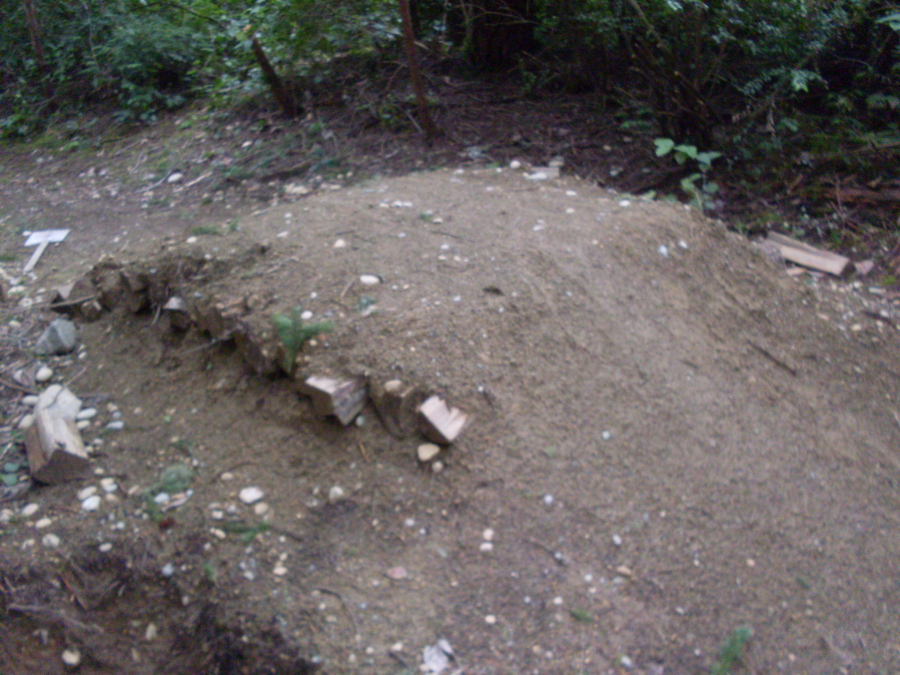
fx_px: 988
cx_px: 450
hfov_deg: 49.0
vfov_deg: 37.7
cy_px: 338
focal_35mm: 38
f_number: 2.8
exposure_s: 1/45
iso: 200
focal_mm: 6.3
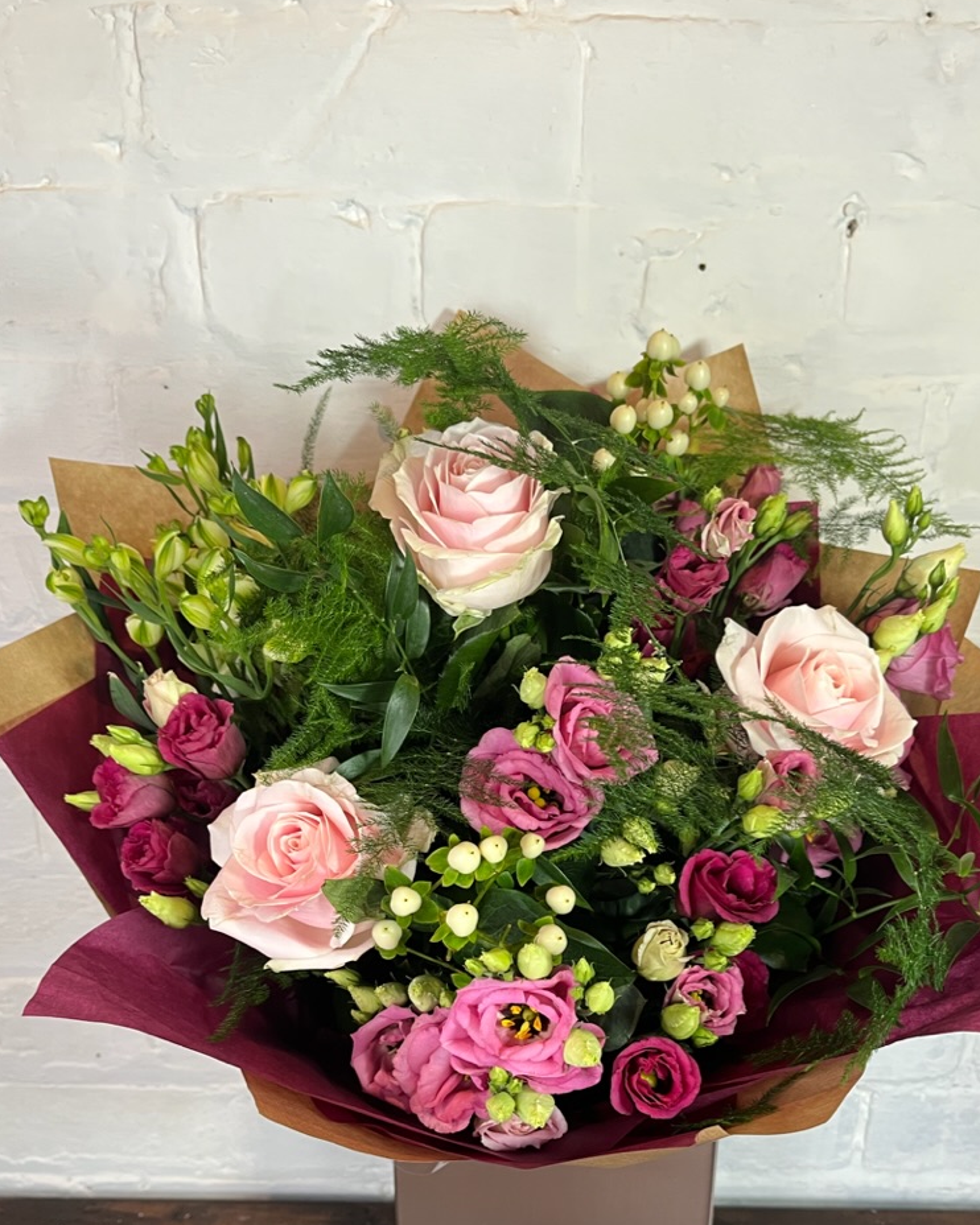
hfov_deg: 42.2
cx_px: 542
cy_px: 817
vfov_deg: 50.6
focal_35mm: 35
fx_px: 1269
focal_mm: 5.1
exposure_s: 1/50
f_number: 1.6
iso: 160
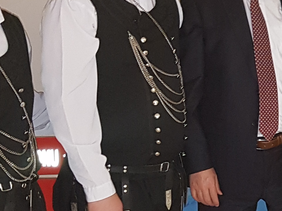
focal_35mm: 109
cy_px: 92
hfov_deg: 16.8
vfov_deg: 13.6
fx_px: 888
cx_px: 385
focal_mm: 4.2
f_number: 1.7
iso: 200
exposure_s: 1/11
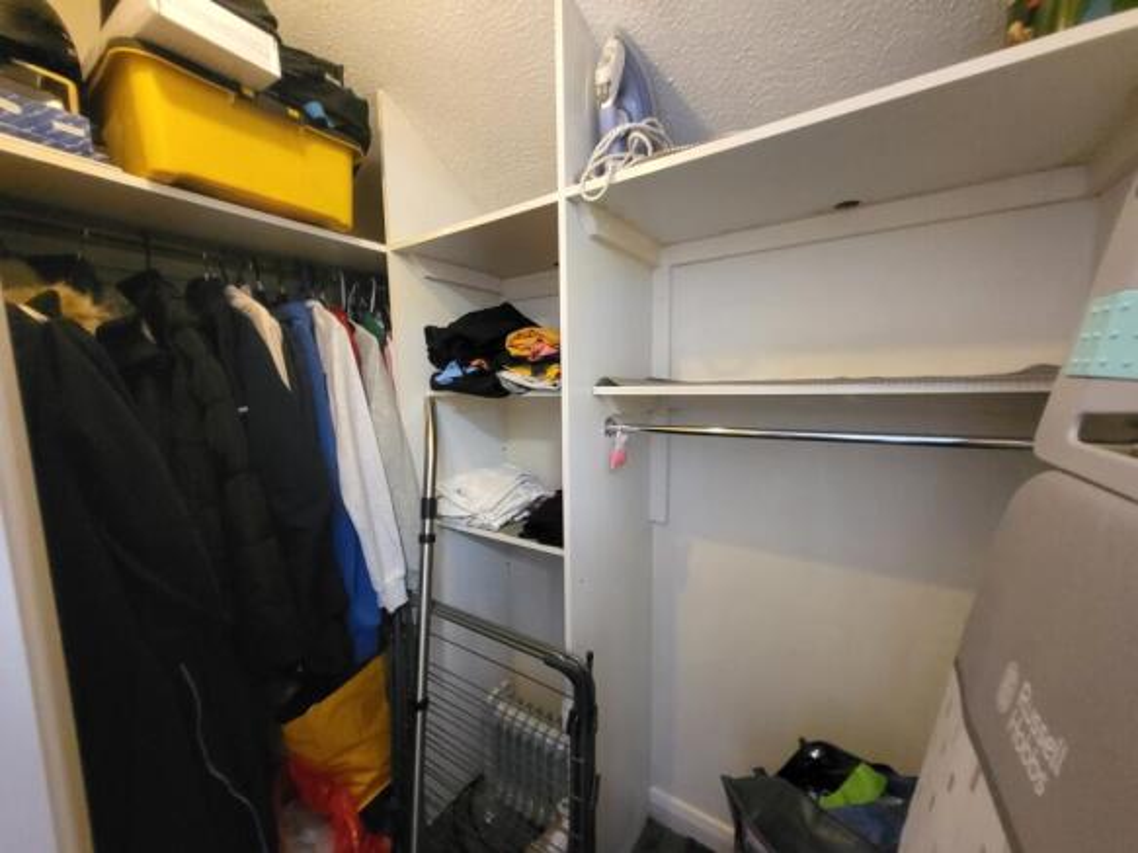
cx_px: 569
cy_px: 426
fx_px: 427
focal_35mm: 13
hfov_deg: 106.2
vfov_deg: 89.9
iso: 640
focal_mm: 1.74
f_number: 2.2
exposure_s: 1/33
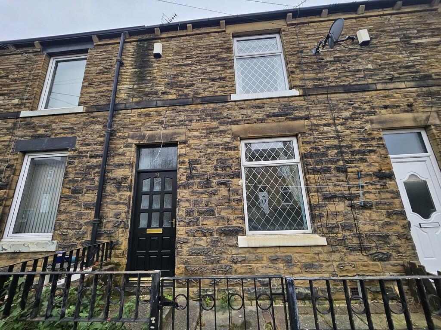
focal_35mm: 13
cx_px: 220
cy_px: 165
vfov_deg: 89.9
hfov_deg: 106.2
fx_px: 166
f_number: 2.2
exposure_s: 1/128
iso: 40
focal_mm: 1.7
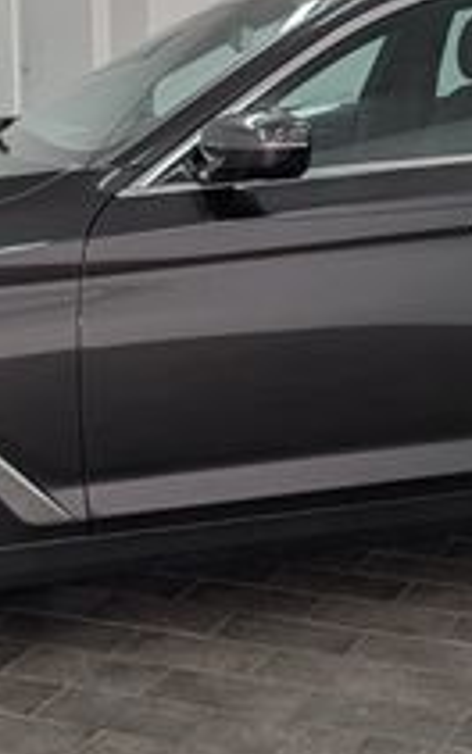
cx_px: 311
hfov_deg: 16.9
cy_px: 96
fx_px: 1584
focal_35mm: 77
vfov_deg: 26.0
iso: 24
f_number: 1.68
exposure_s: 1/60
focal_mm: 6.9
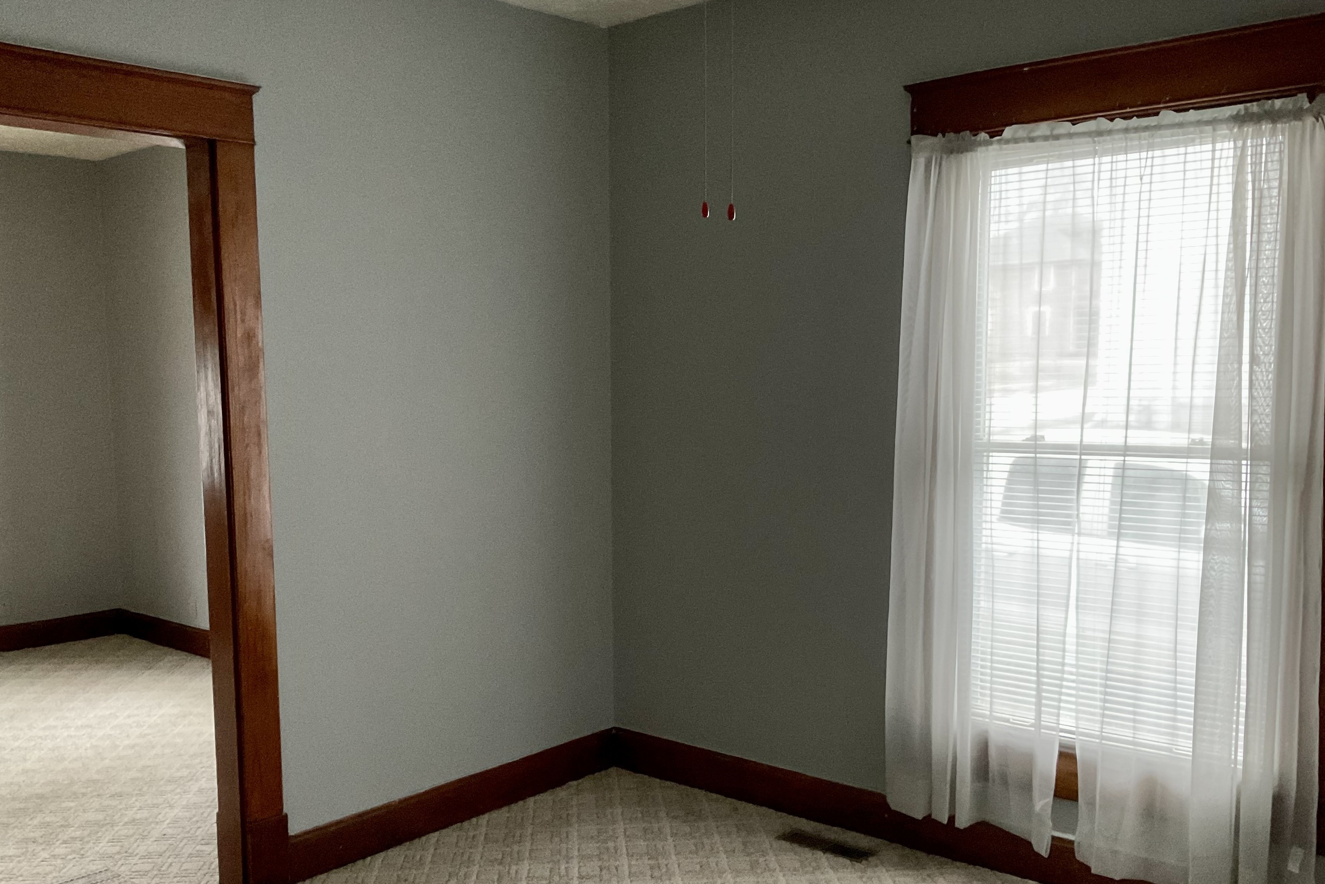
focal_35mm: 35
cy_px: 517
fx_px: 1288
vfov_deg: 37.7
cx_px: 624
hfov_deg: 54.4
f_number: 1.8
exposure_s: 1/30
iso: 400
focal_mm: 3
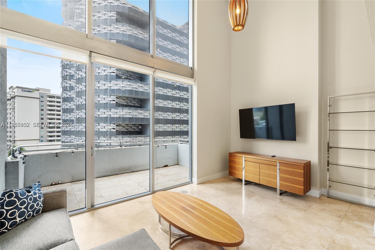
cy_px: 125
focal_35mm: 16
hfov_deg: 96.7
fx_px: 167
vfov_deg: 73.7
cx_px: 188
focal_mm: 16
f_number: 9
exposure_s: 1/6
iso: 250
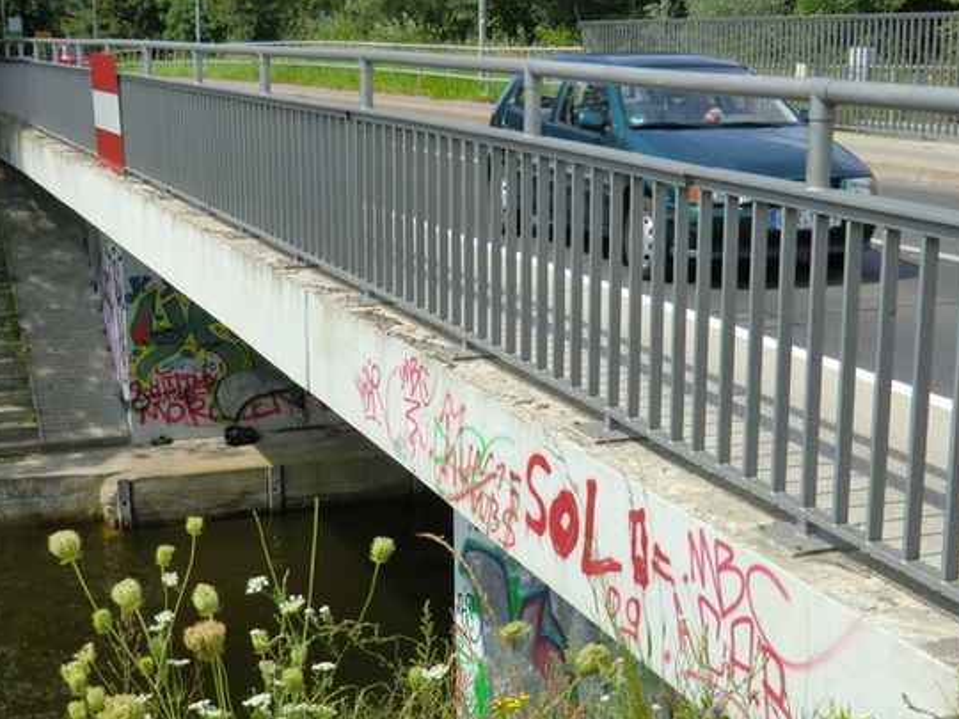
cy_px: 395
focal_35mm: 54
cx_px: 511
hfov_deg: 35.5
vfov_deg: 27.0
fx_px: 1496
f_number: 4
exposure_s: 1/500
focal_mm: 8.4
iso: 64
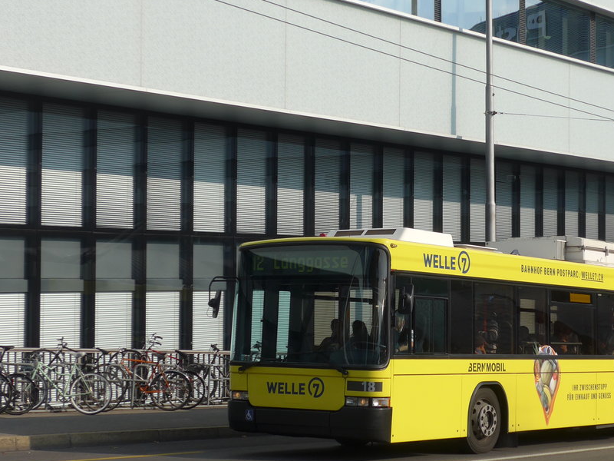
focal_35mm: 78
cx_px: 410
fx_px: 1384
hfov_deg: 24.9
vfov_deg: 18.9
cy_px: 245
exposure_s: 1/1600
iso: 80
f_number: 3.3
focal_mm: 10.7
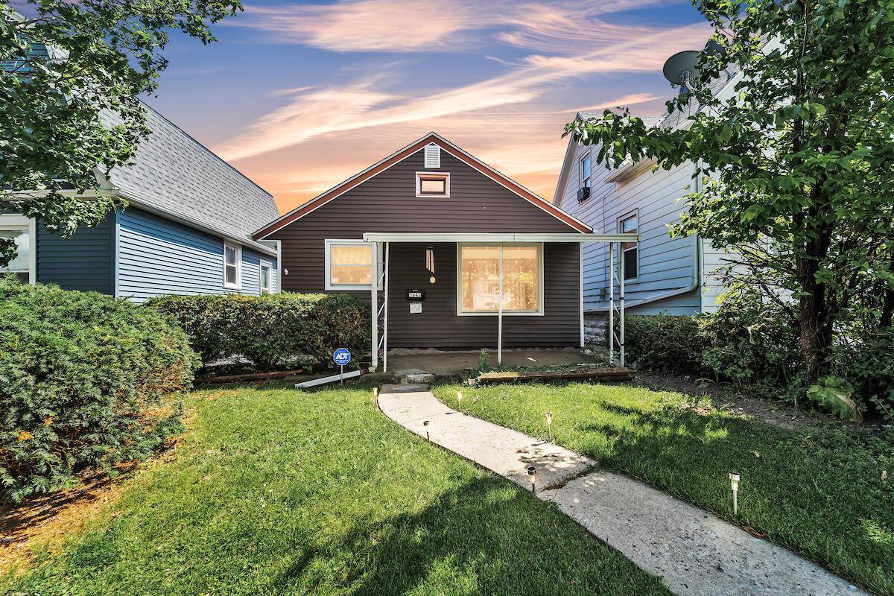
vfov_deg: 81.2
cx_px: 447
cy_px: 298
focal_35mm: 14
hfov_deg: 104.3
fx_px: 348
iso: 400
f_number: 9
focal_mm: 14
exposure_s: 1/400
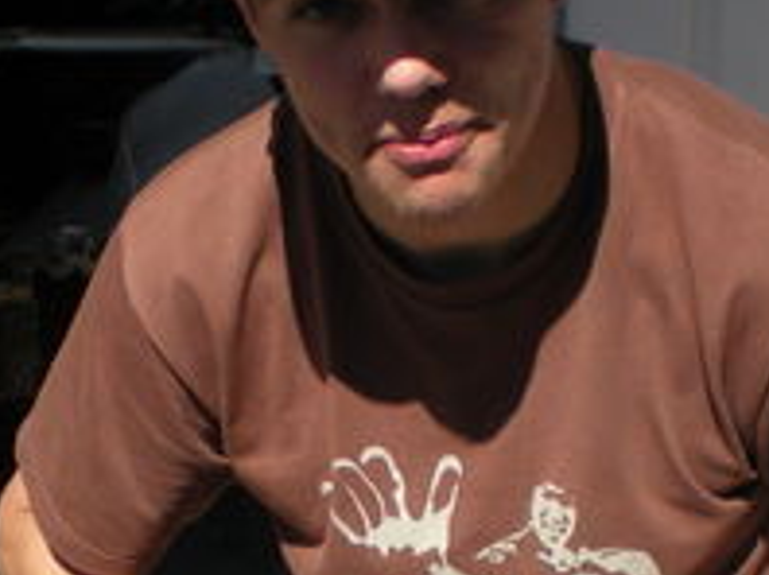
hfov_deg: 16.0
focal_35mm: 123
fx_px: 2729
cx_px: 322
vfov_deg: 11.9
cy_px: 610
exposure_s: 1/478
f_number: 4.6
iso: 64
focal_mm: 6.3
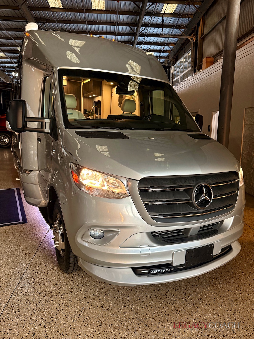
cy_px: 170
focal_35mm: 24
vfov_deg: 71.6
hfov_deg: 56.8
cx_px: 127
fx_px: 235
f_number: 1.78
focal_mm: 6.76
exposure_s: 1/60
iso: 320
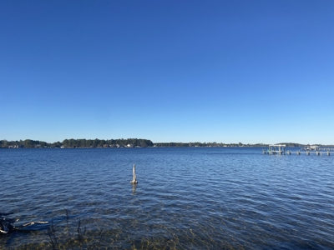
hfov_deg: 67.3
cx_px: 167
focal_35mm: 26
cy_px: 125
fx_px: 251
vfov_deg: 53.1
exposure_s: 1/3125
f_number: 1.8
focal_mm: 4.25
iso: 32
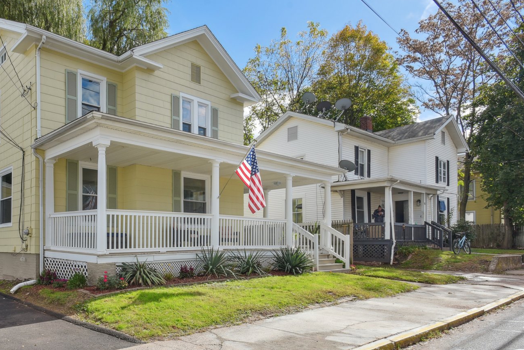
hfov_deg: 63.6
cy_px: 242
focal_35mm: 27
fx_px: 393
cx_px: 135
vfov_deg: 47.0
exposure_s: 1/320
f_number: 11
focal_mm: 17
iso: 400
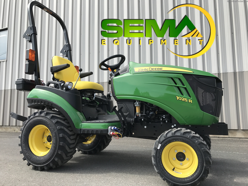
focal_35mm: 28
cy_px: 93
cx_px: 124
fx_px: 201
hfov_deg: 63.4
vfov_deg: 49.7
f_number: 1.8
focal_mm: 3.99
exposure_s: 1/1451
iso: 20
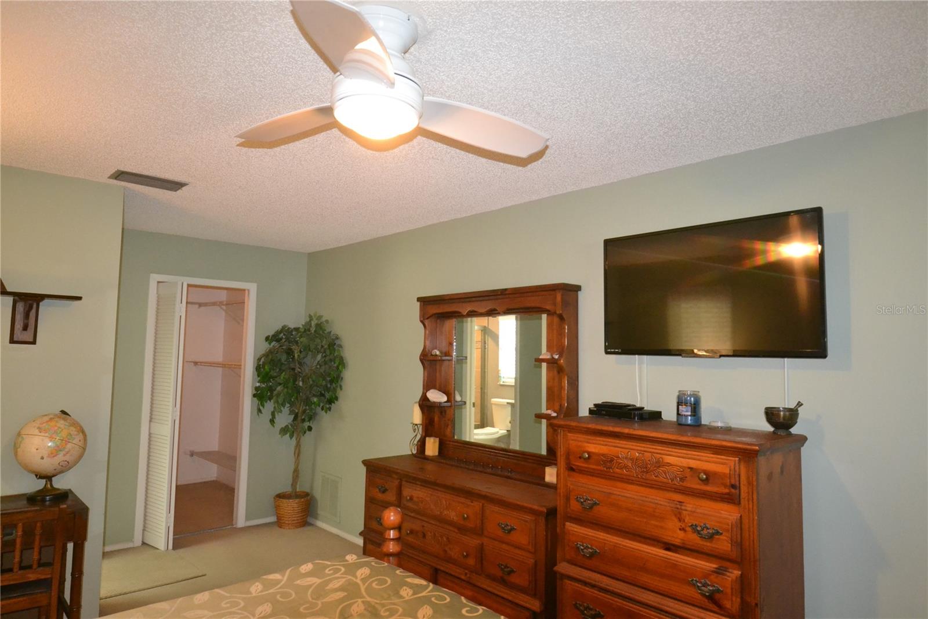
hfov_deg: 77.3
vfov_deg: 56.1
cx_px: 464
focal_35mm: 22
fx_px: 580
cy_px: 310
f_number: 4
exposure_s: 1/60
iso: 3200
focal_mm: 15
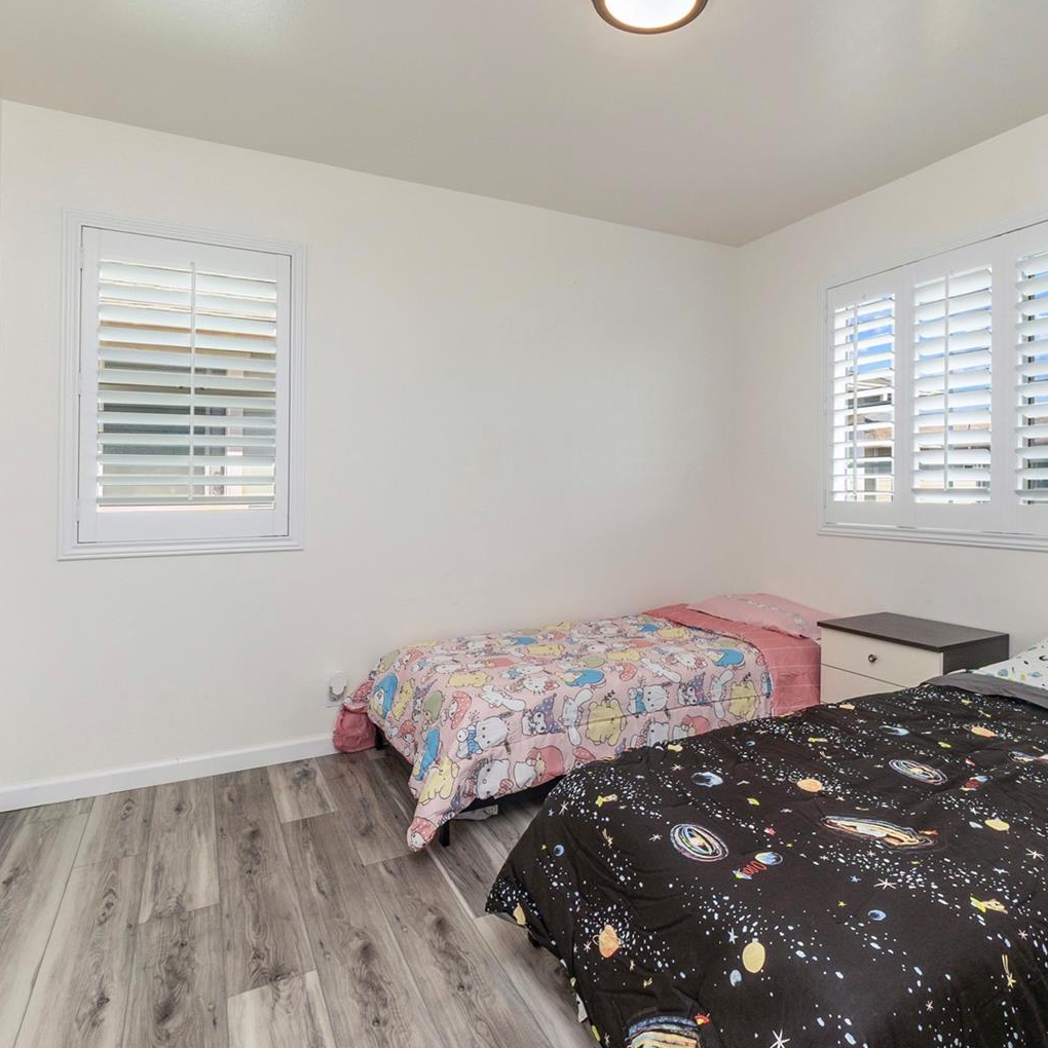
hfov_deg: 74.0
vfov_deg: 74.8
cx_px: 630
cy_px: 511
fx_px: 685
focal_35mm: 20
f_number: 8
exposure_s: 1/500
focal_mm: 10
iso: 250
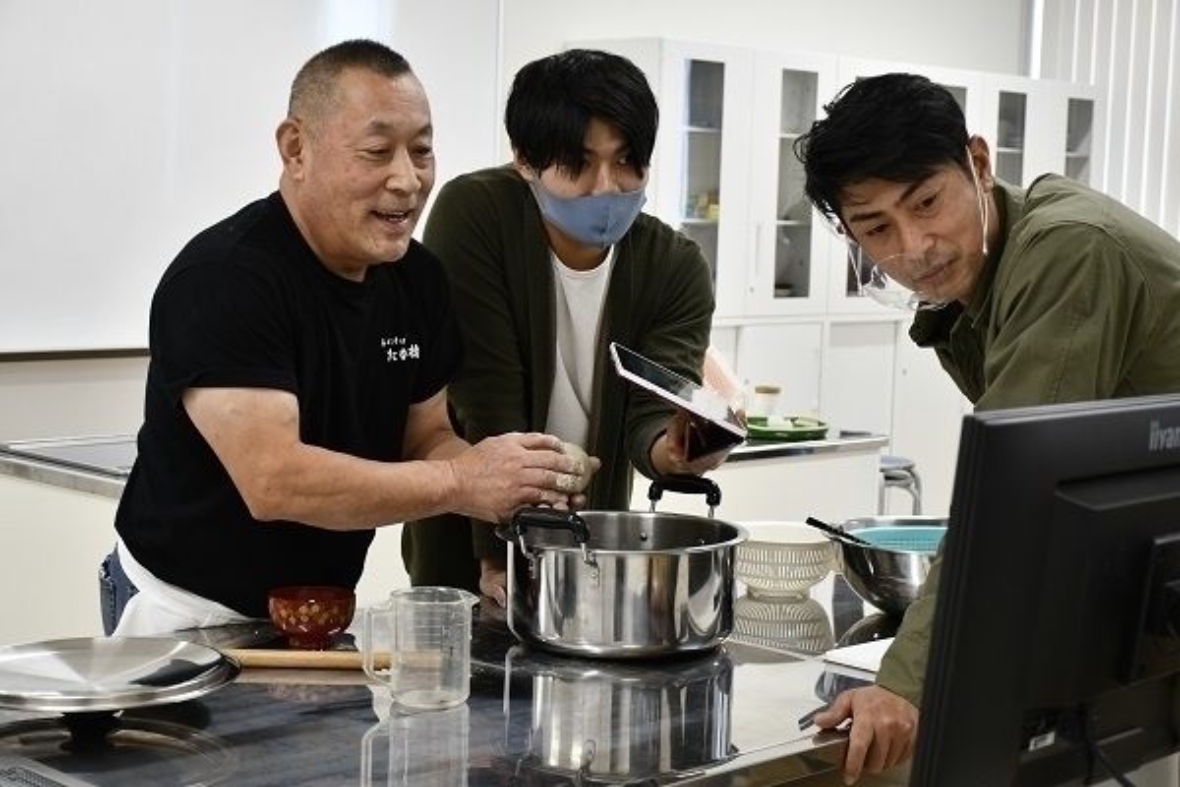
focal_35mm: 63
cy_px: 394
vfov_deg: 21.6
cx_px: 590
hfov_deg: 31.9
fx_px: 2065
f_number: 5
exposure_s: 1/100
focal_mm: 42
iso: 640
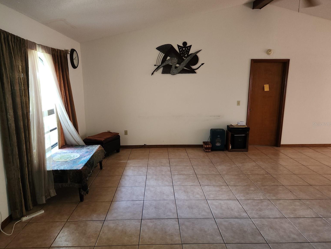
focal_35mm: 24
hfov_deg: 71.6
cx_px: 160
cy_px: 124
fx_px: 230
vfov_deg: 56.8
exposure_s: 1/30
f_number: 1.8
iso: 100
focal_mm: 5.4
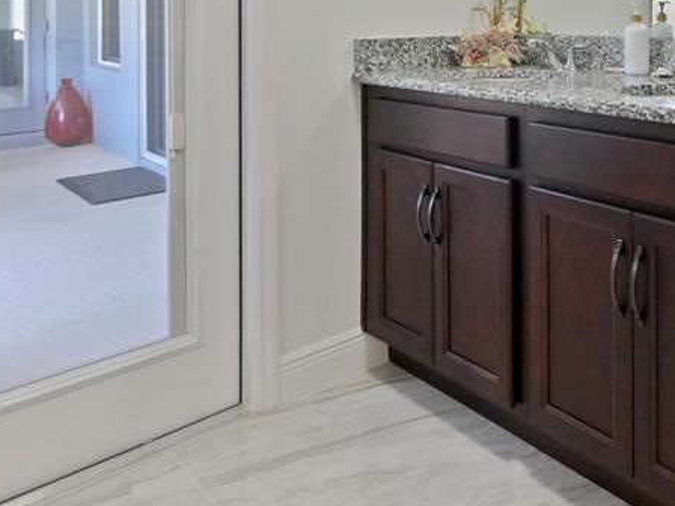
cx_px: 610
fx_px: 624
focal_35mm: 32
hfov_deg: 50.3
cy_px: 40
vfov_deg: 40.4
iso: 2500
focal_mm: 7
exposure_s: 1/125
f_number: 4
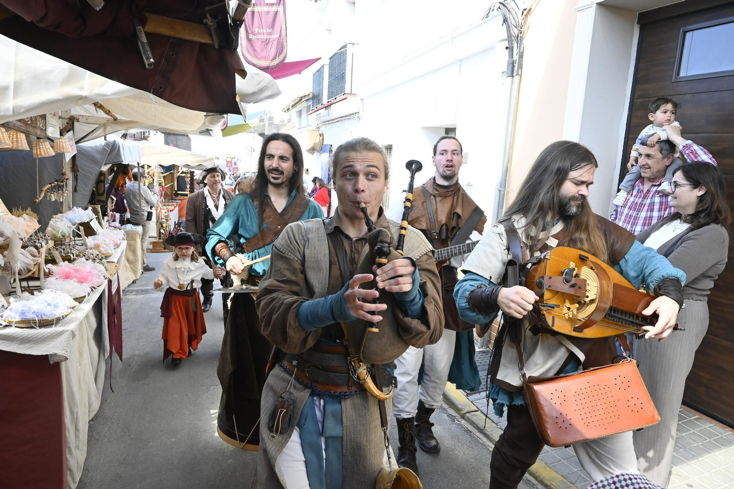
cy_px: 244
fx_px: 489
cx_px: 367
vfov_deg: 53.1
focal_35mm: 24
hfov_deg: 73.8
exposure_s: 1/640
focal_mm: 16
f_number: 6.3
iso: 2000
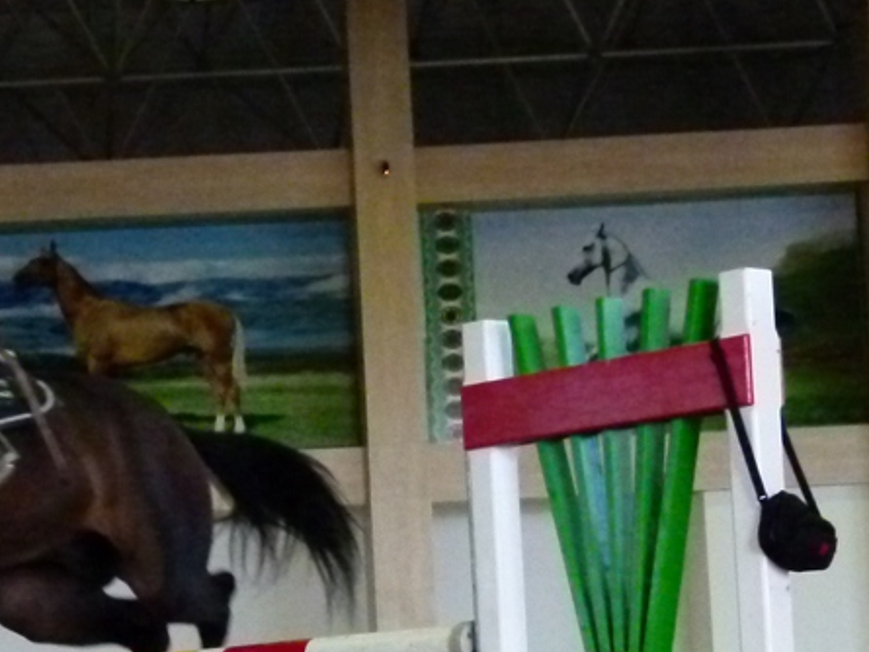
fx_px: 2888
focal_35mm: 115
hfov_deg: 16.7
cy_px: 605
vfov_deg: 12.8
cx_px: -31
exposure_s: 1/250
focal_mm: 9
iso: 1000
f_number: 3.2
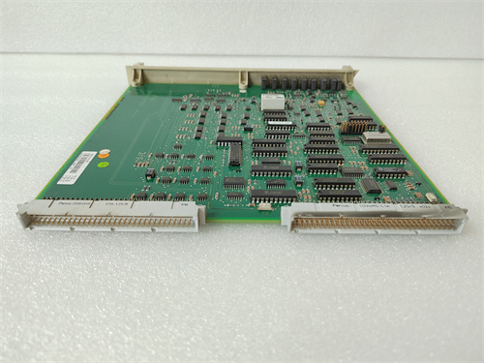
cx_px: 242
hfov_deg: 73.9
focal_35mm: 23
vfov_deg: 58.9
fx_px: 322
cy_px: 182
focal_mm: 5.52
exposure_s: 1/50
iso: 1441
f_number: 1.9
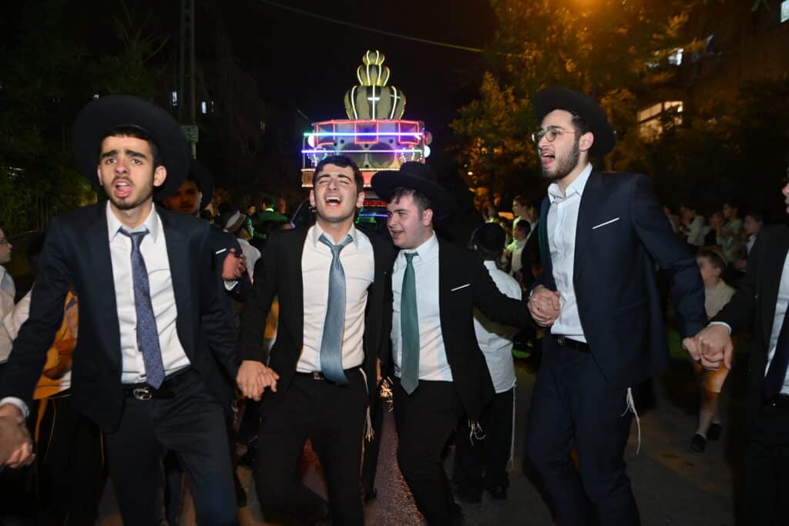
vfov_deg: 53.1
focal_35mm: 24
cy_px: 263
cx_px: 394
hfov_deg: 73.7
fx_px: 526
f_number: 4
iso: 2500
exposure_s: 1/100
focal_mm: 24
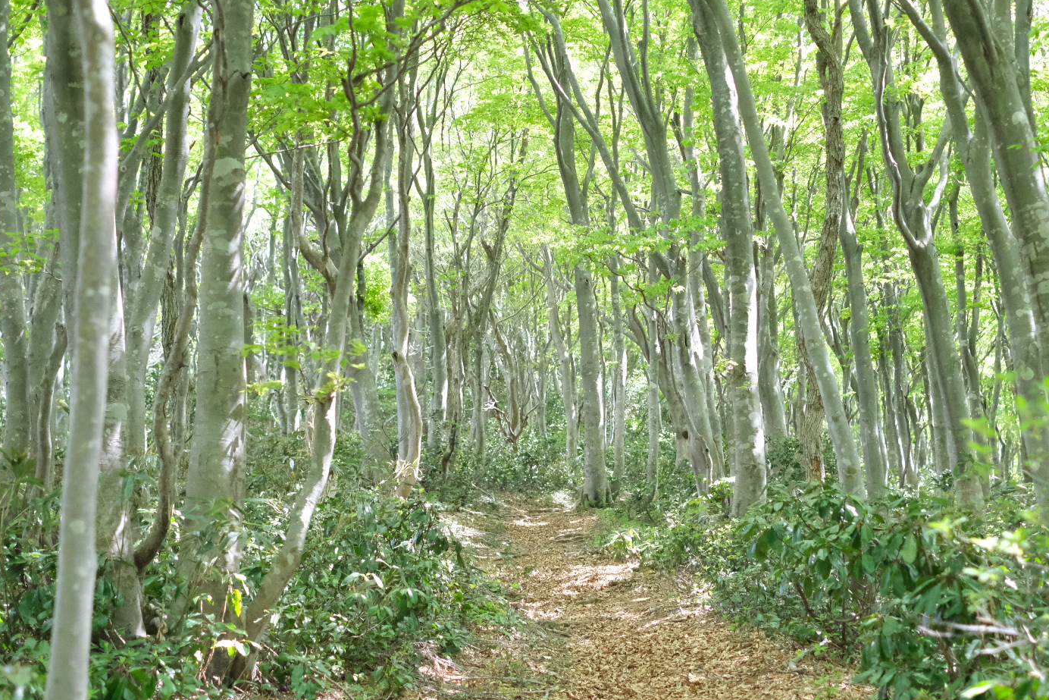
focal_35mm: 68
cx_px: 583
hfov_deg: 29.6
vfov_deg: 20.0
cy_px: 344
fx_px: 1982
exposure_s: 1/8000
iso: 8000
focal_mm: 35
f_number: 2
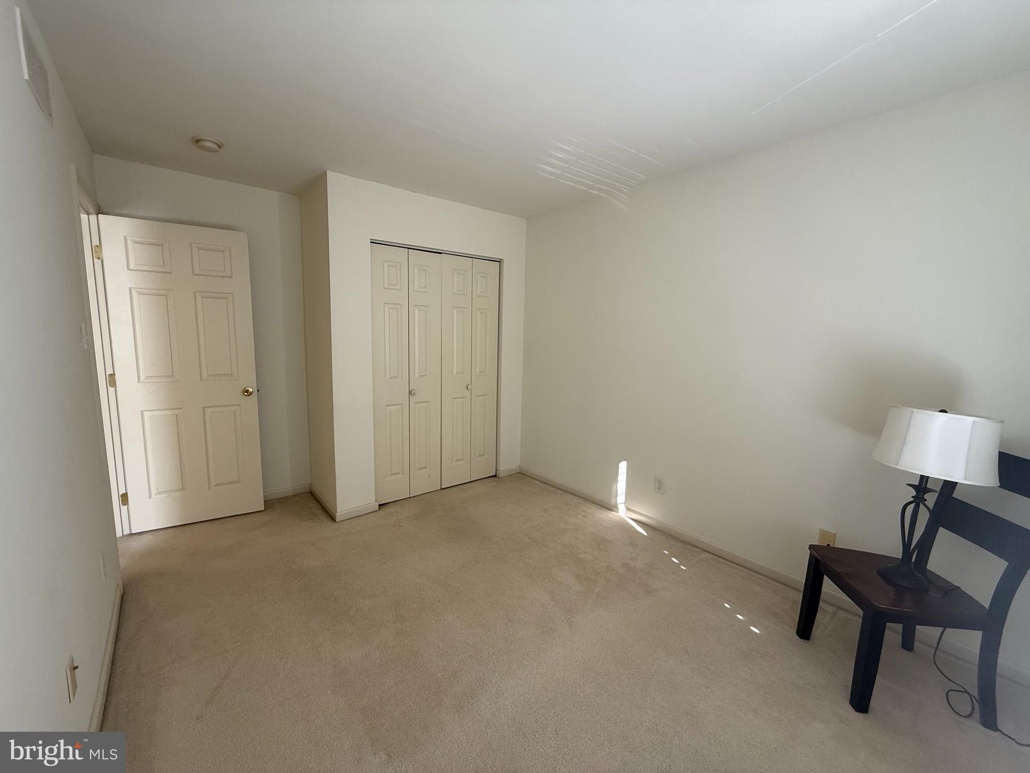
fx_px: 417
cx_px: 515
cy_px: 386
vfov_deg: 85.7
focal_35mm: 14
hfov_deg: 102.1
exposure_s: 1/99
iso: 160
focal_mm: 2.22
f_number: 2.2
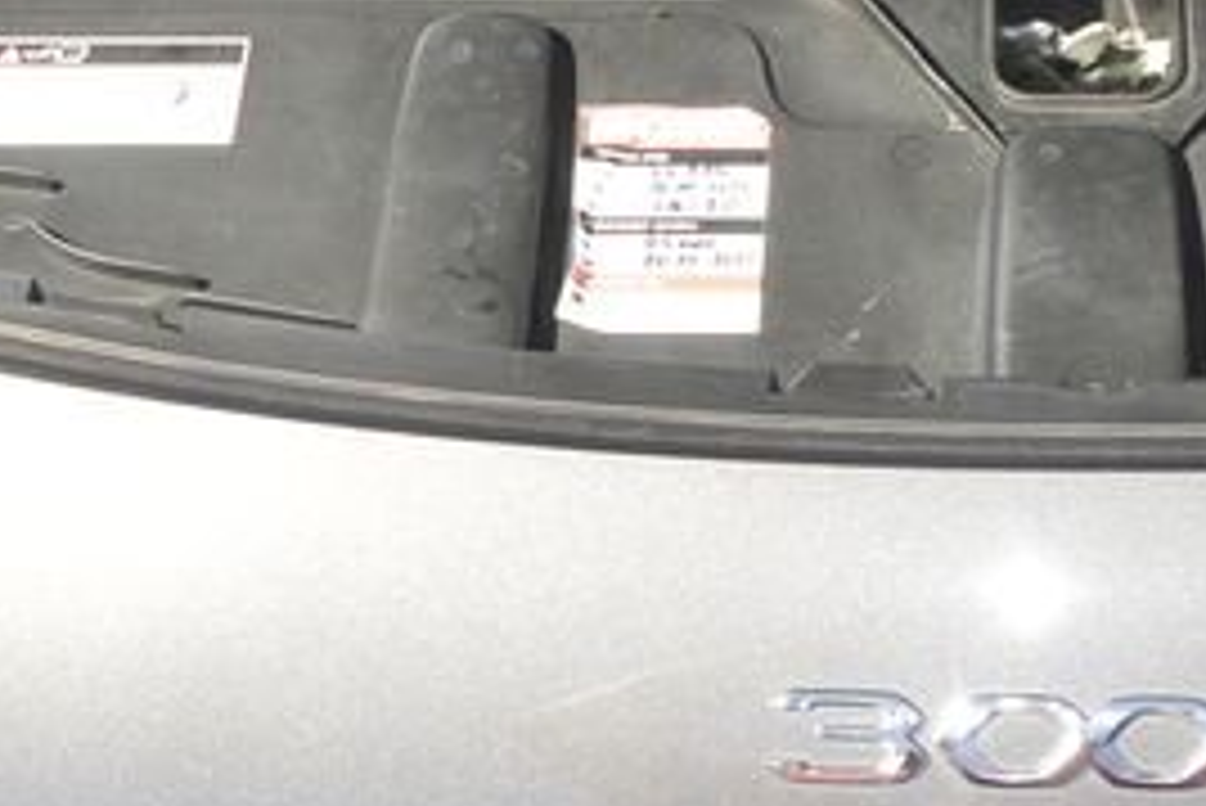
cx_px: 1004
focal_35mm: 103
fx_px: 3452
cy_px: -344
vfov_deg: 12.7
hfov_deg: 19.6
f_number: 6.3
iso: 160
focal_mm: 10
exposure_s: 1/250
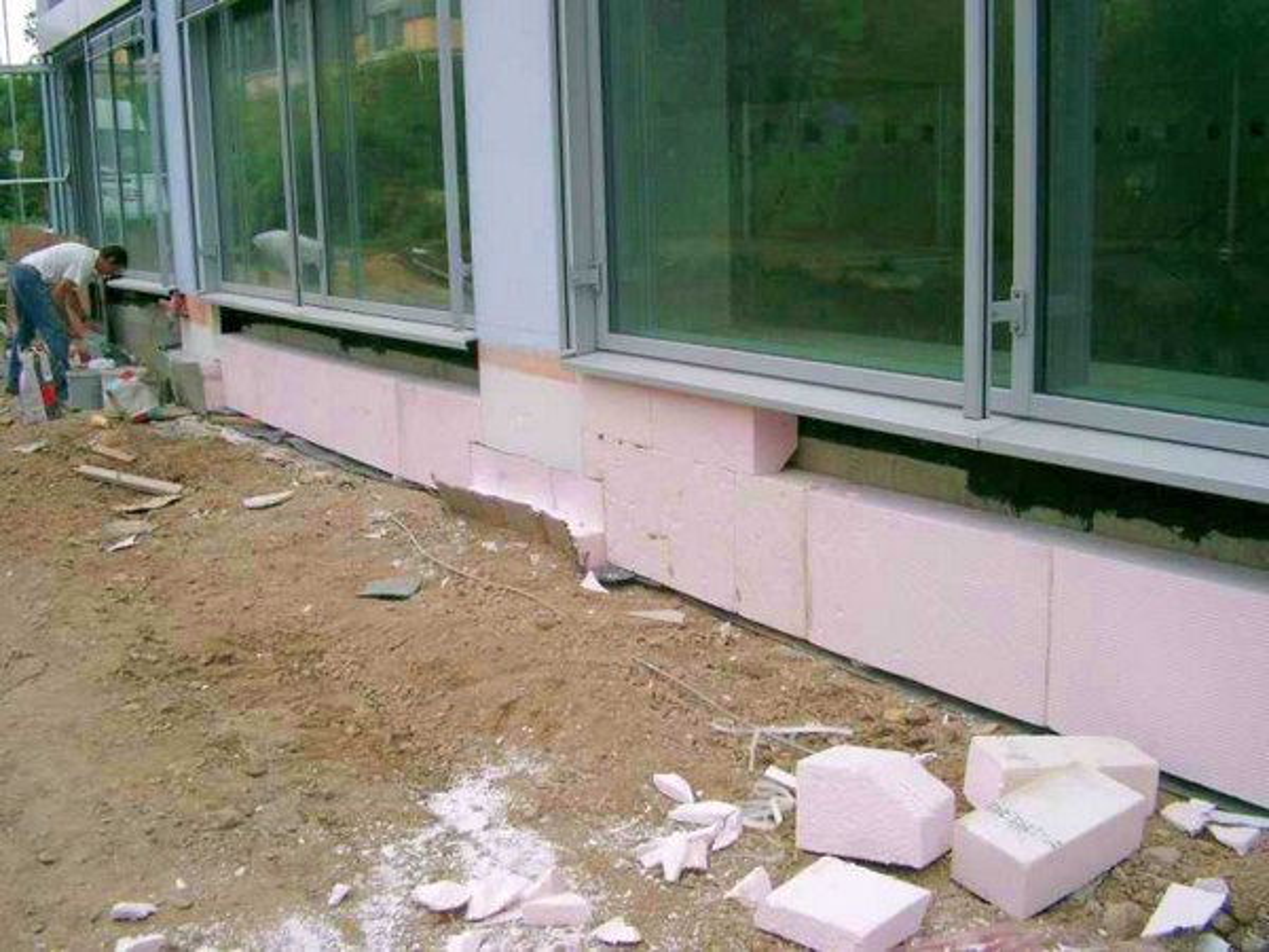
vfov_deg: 38.7
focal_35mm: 37
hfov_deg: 50.1
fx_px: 1356
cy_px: 476
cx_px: 634
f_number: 5
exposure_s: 1/500
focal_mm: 7.6
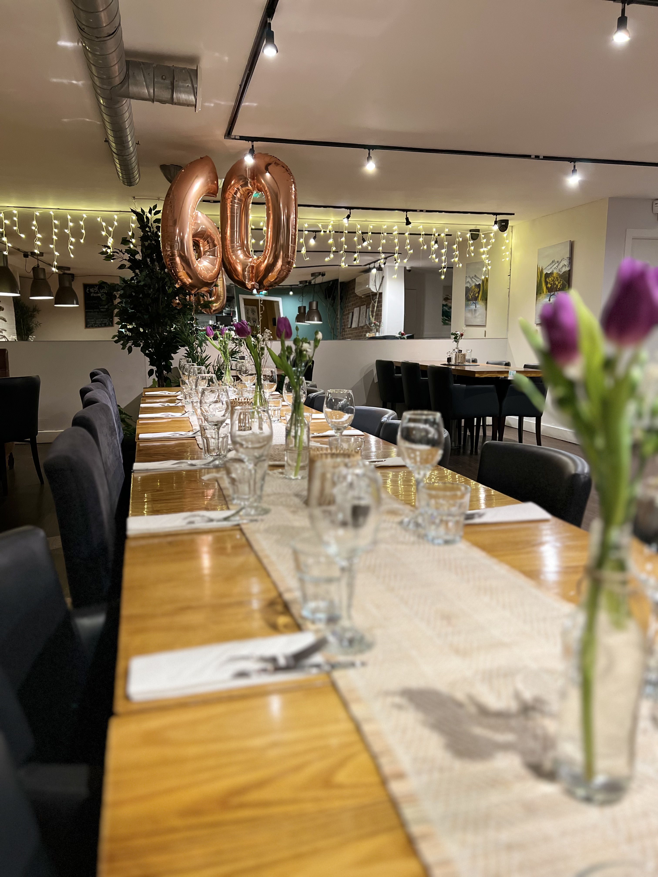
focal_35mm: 26
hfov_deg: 53.1
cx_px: 329
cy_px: 438
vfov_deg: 67.3
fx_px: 659
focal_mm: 5.7
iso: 400
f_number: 1.5
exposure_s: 1/50
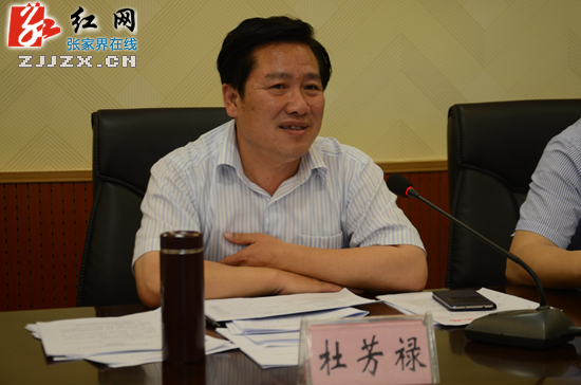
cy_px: 192
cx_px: 290
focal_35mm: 87
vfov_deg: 15.6
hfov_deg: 23.4
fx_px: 1401
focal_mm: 58
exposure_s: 1/15
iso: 100
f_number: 5
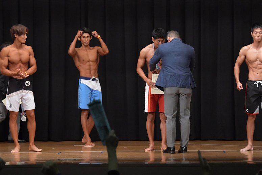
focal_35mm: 187
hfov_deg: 11.0
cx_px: 131
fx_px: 1360
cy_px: 88
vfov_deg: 7.3
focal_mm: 125
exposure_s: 1/400
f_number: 5.6
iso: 6400
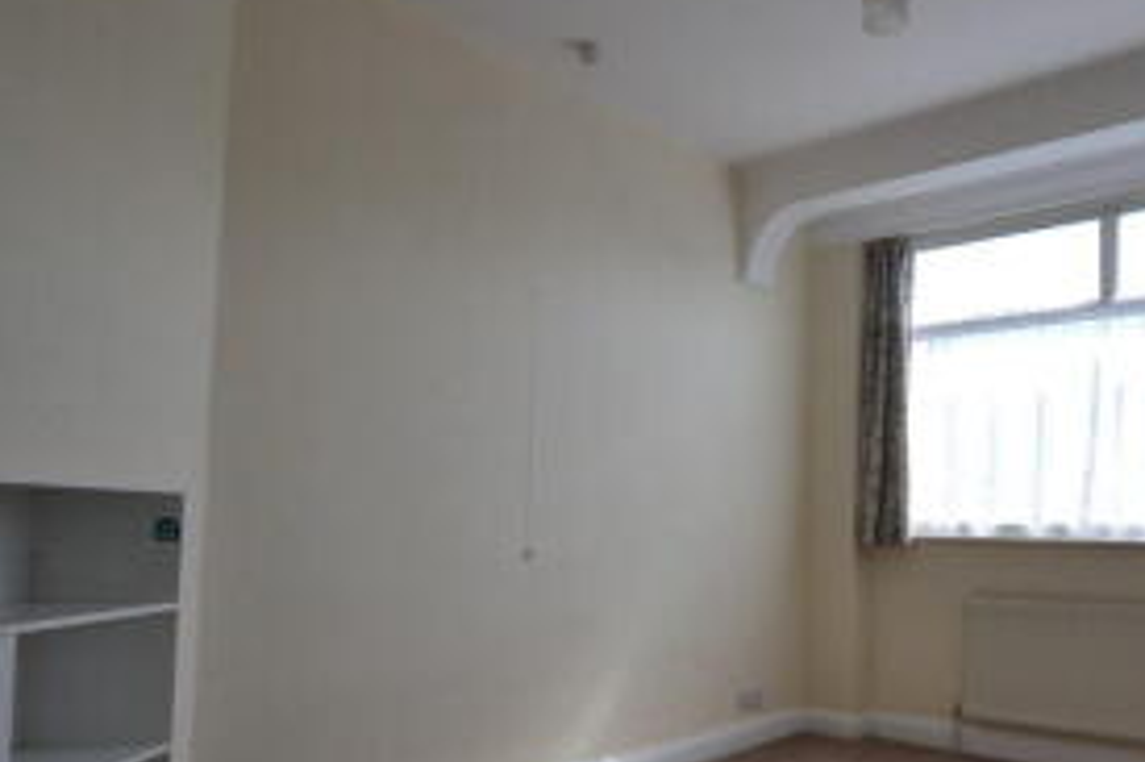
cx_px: 854
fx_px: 826
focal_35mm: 26
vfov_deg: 48.8
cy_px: 498
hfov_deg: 65.4
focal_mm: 10
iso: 400
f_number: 9
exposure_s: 1/160
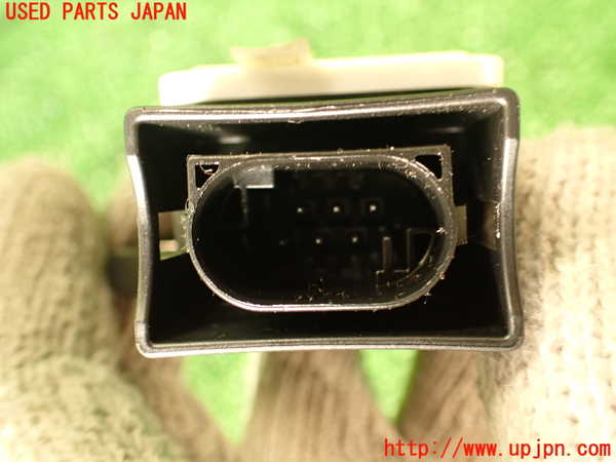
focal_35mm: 32
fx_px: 569
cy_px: 231
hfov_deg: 56.8
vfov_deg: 44.2
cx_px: 308
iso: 400
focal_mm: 5.79
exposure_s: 1/30
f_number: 2.4
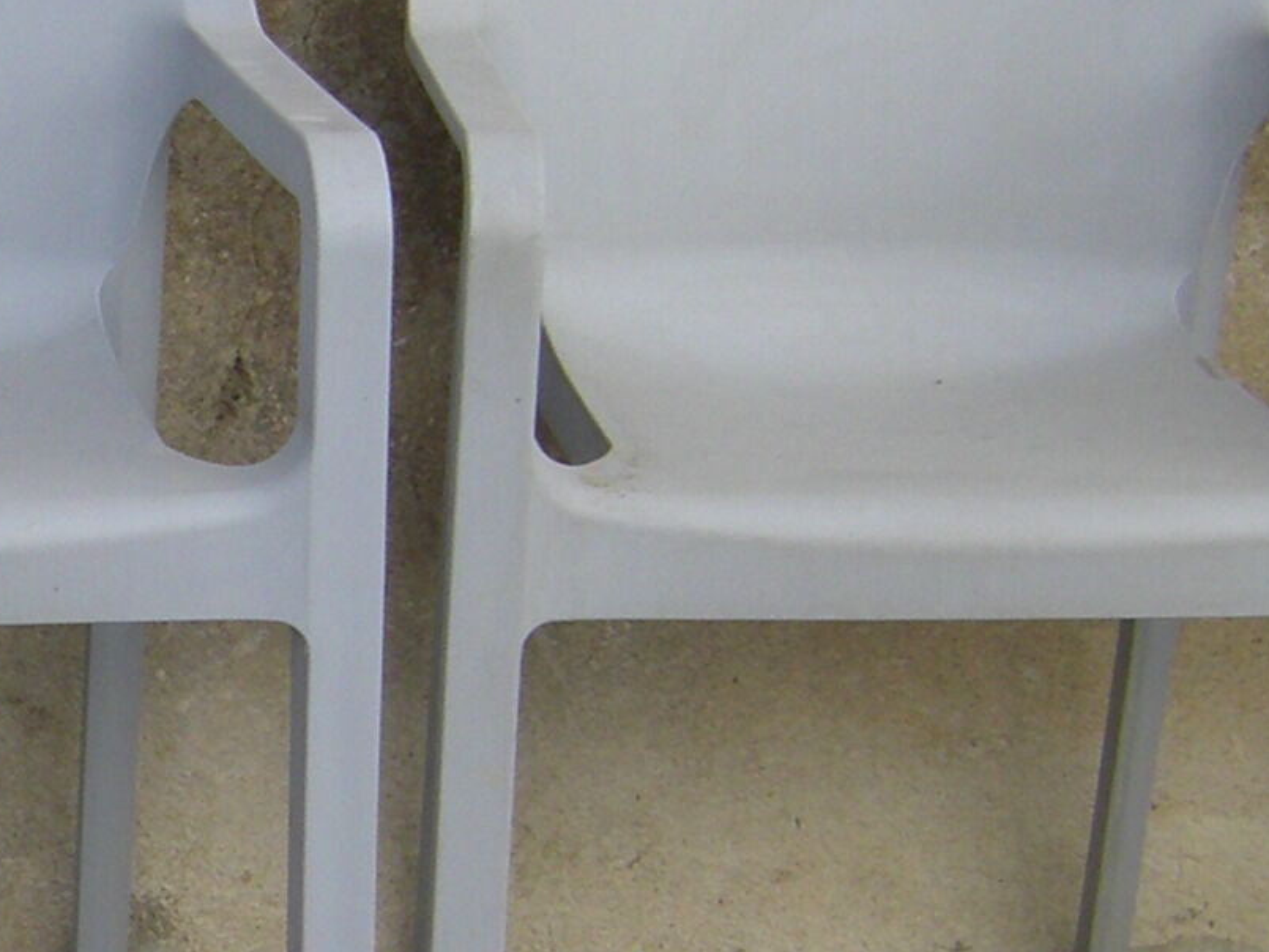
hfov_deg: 12.7
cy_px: 651
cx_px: 178
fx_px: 5646
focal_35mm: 154
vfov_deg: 9.6
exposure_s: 1/125
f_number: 7
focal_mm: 6.3
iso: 64
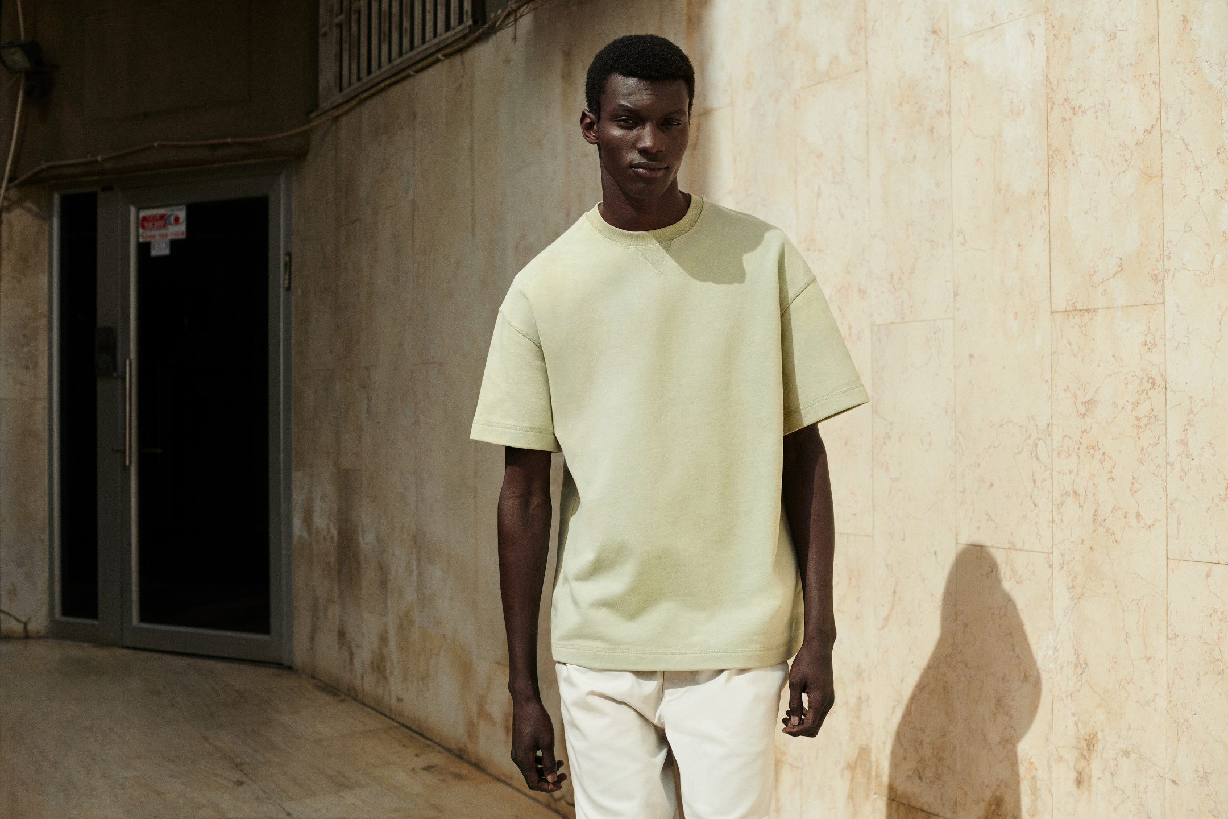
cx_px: 614
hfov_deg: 39.6
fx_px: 1705
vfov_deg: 27.0
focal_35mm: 50
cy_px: 410
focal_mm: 50
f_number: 4
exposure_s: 1/1250
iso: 200
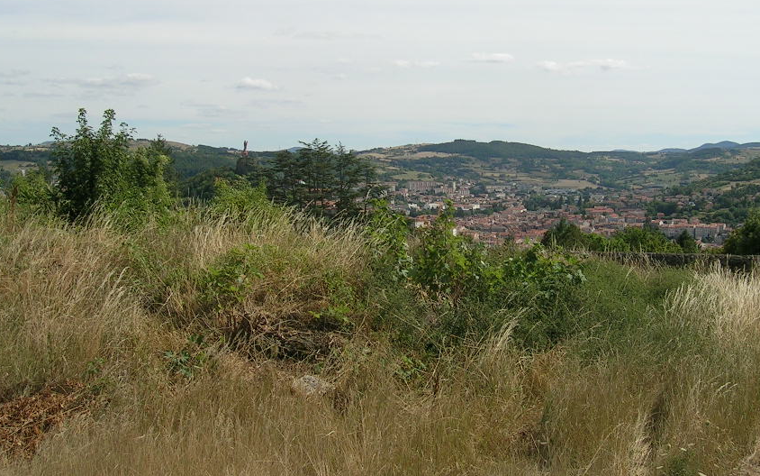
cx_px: 450
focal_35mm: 45
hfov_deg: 44.2
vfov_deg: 28.5
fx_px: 932
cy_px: 188
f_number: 4.8
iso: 50
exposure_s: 1/619
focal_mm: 5.4
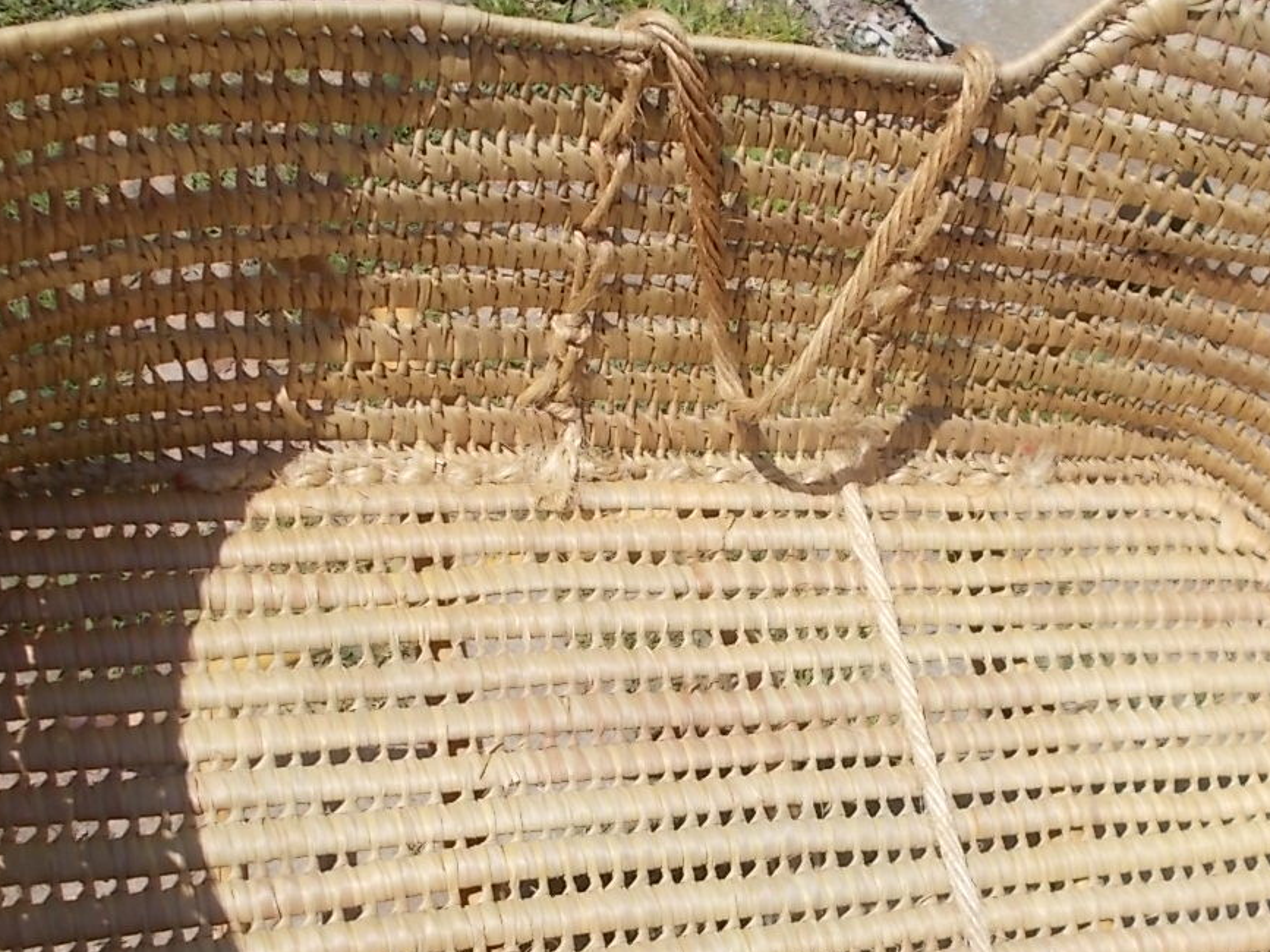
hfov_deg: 39.5
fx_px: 1761
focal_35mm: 48
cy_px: 620
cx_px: 769
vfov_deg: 30.1
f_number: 8
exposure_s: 1/200
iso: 80
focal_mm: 4.6
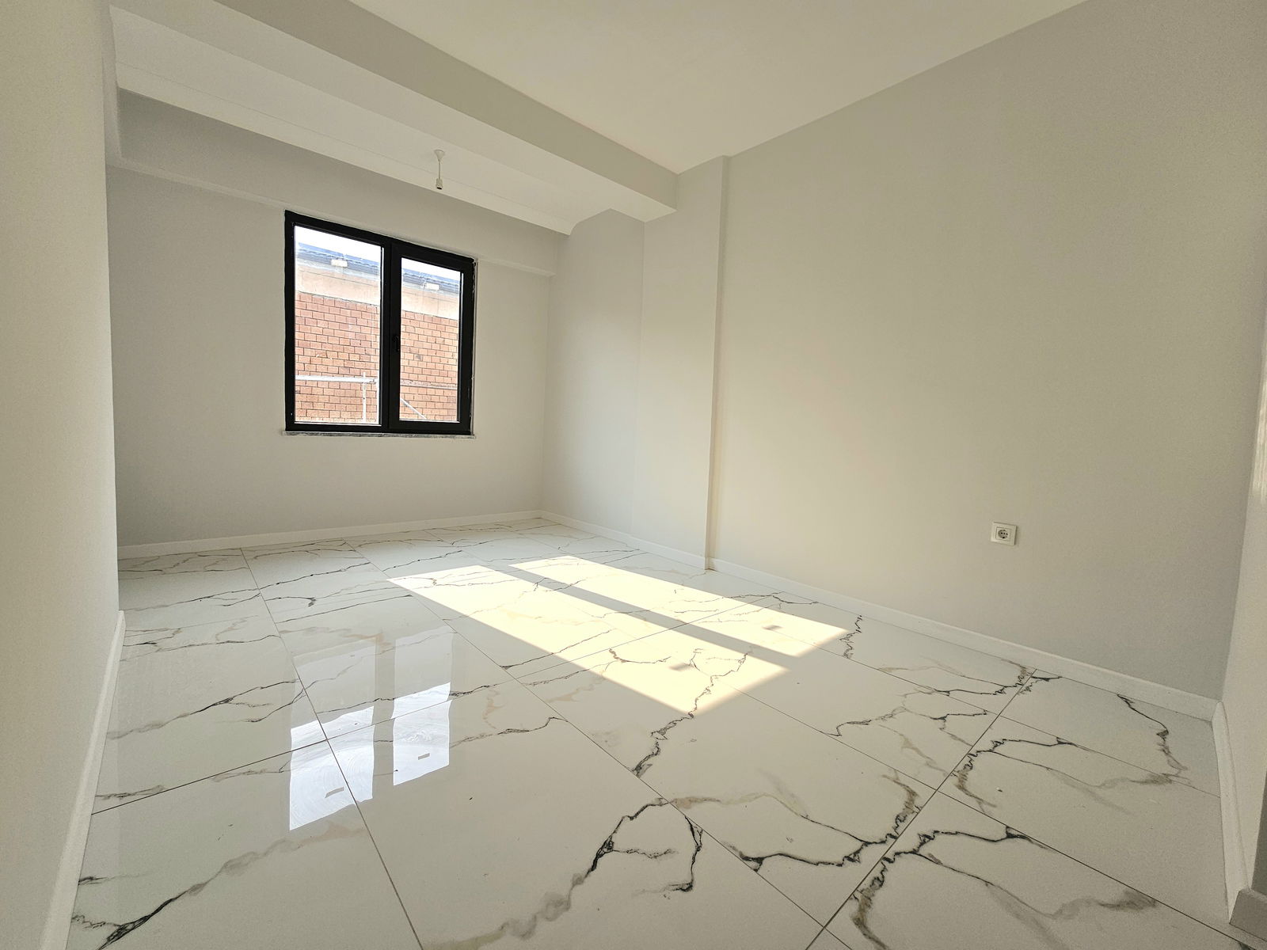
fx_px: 476
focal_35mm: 13
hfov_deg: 106.2
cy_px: 475
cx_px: 634
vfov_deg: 89.9
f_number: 2.2
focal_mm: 2.2
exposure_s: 1/526
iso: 50
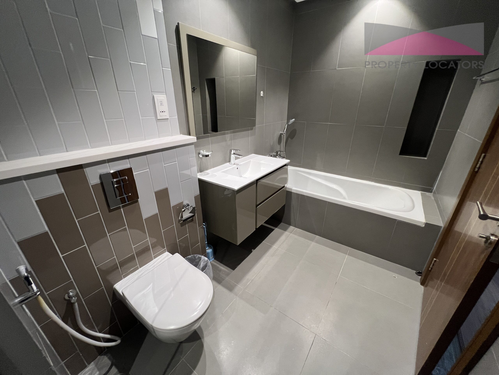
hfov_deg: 106.2
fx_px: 187
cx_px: 250
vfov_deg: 89.9
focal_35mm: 13
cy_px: 188
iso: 200
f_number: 1.8
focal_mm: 1.57
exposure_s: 1/50
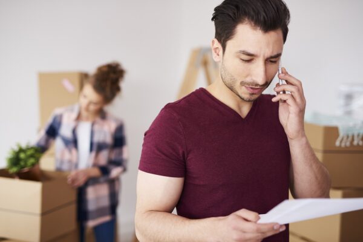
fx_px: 504
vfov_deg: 27.0
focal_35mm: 50
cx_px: 182
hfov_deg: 39.6
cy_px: 121
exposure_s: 1/160
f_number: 2.2
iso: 100
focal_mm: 50
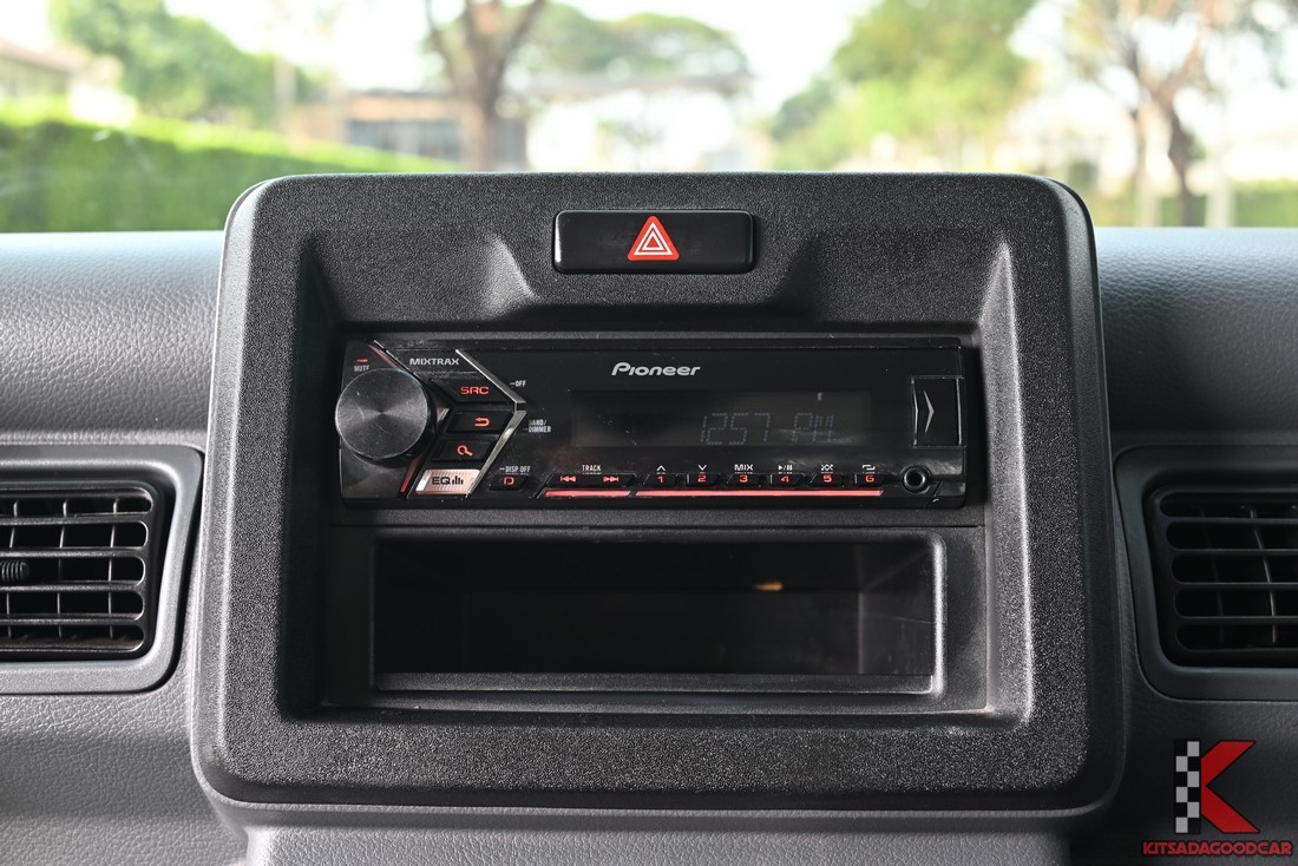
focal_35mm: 39
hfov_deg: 49.5
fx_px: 1406
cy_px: 433
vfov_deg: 34.2
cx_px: 649
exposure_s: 1/40
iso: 250
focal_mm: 39
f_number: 6.3
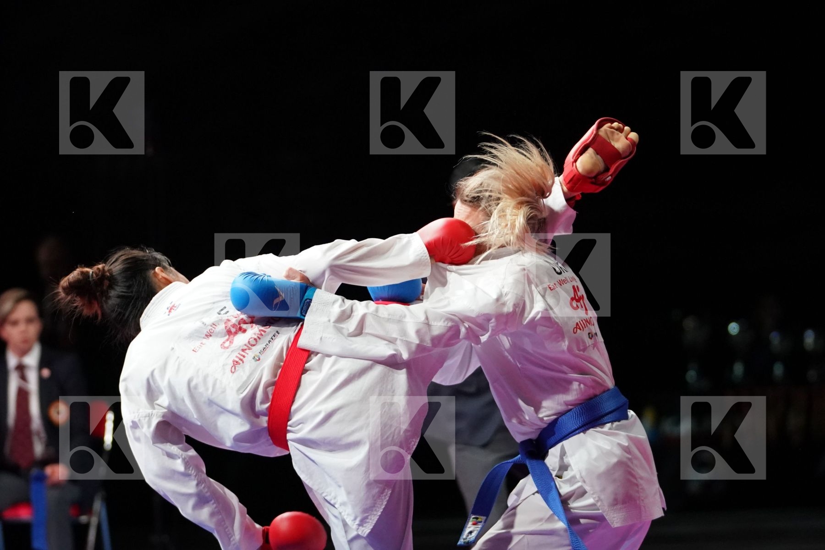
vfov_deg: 7.6
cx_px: 412
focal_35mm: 180
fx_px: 4125
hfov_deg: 11.4
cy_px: 275
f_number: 2.8
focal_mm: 120
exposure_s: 1/1000
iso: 5000
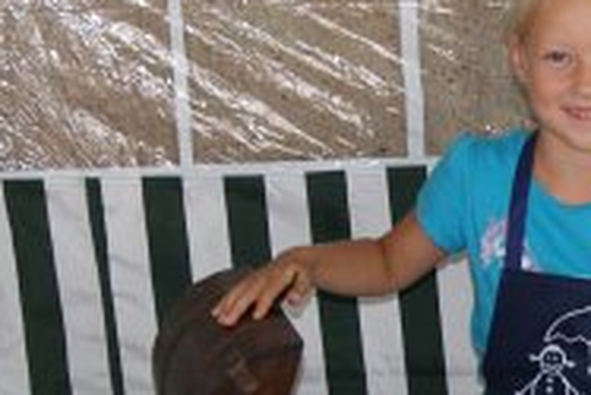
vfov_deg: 9.5
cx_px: 585
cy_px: 265
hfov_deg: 14.0
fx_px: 2366
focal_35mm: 144
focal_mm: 28
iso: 400
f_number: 5.6
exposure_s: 1/60
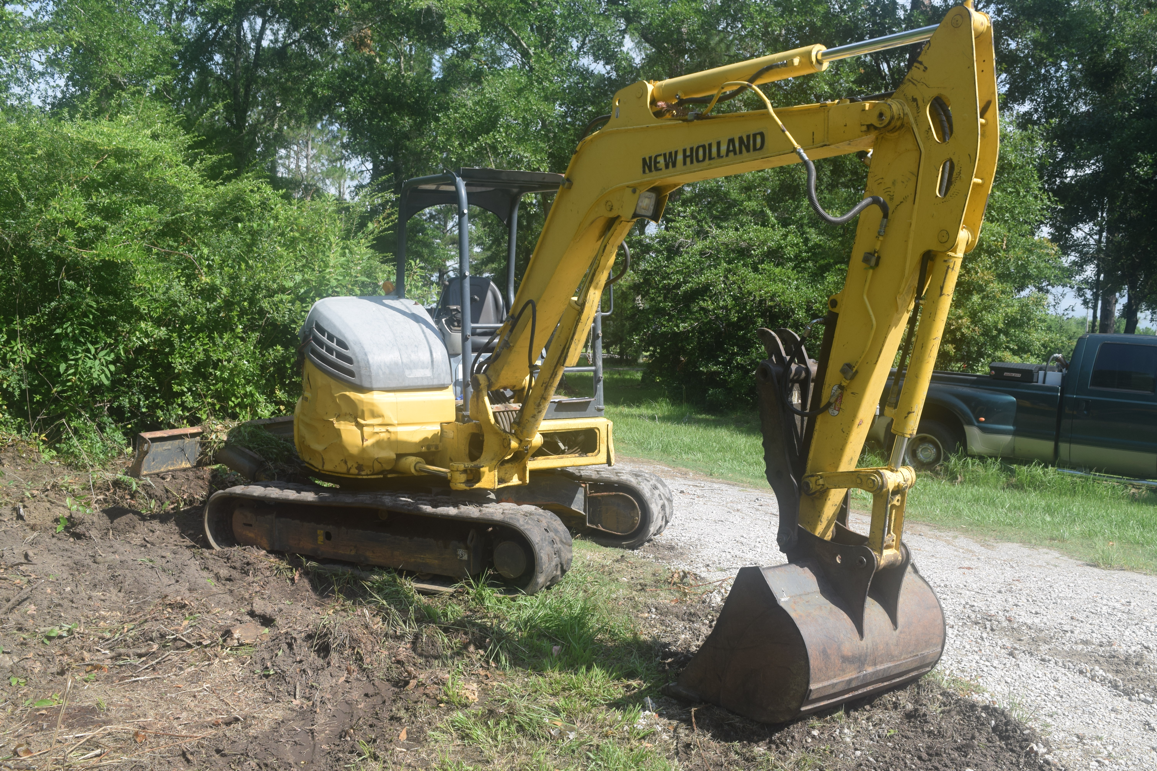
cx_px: 578
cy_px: 386
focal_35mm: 34
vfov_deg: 38.4
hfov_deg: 55.1
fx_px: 1109
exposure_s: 1/320
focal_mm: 23
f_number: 9
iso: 200
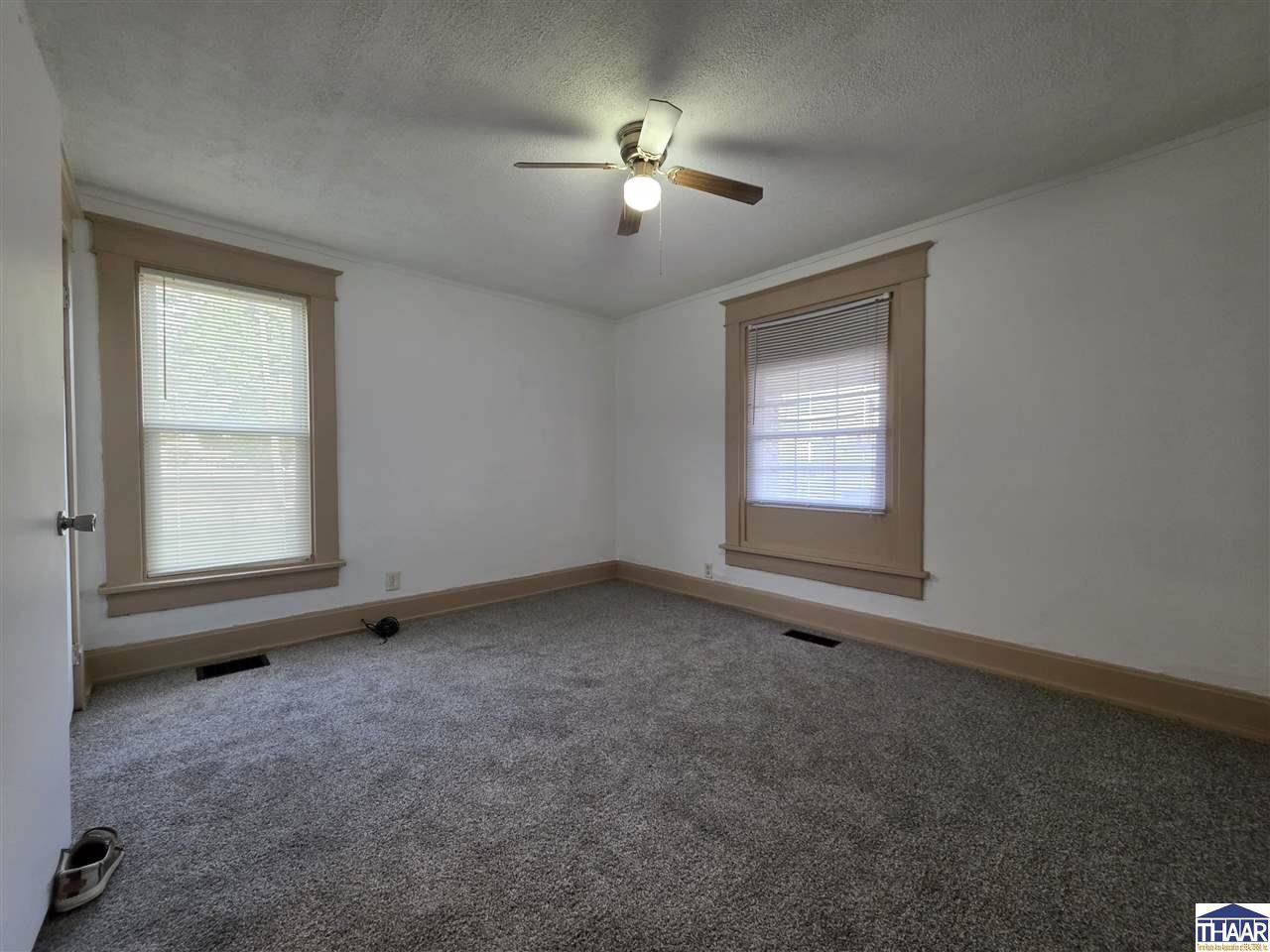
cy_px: 476
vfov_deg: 89.9
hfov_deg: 106.2
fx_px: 477
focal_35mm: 13
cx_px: 635
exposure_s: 1/60
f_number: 1.9
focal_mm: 2.2
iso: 200
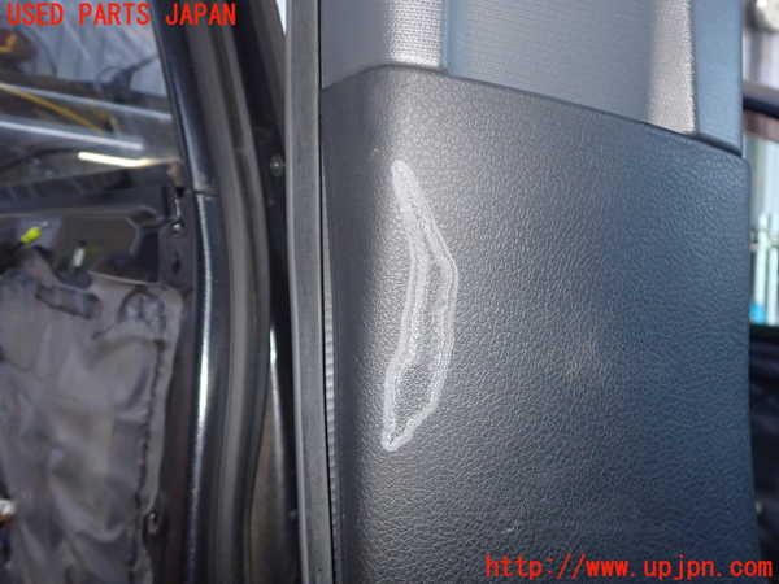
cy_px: 292
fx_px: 675
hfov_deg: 60.0
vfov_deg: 46.8
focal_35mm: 30
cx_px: 390
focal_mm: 5.4
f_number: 6.3
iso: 640
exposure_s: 1/30
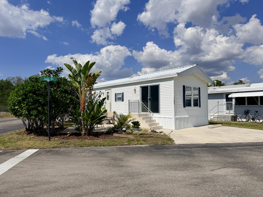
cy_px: 98
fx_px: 182
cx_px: 132
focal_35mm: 24
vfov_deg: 56.8
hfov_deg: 71.6
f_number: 1.78
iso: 80
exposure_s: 1/11905
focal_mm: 6.76
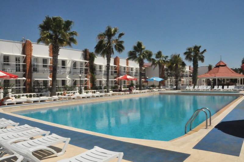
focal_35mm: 27
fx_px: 183
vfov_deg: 47.8
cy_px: 81
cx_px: 122
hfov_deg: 67.5
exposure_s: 1/2000
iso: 3200
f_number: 22
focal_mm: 18
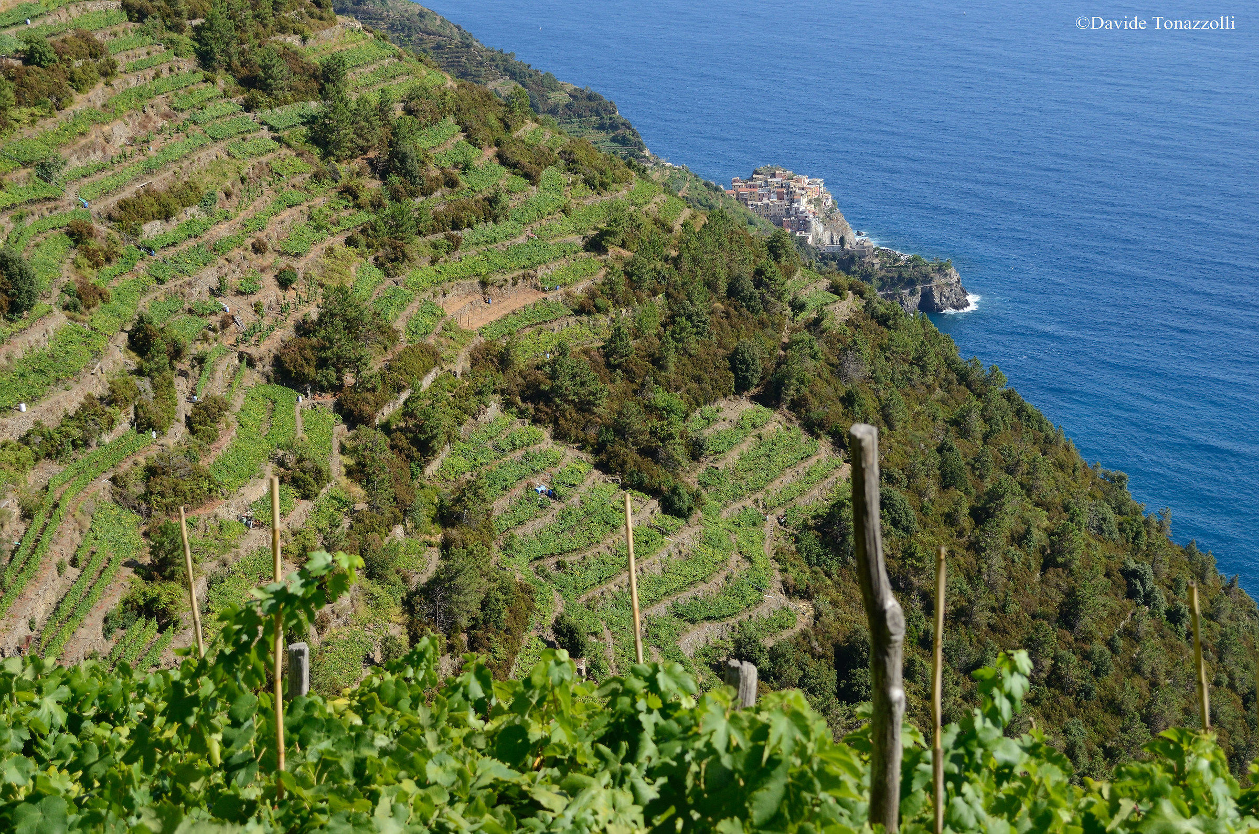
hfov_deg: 36.9
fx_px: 1884
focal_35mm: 54
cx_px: 630
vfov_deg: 24.9
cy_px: 417
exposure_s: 1/1000
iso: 400
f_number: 7.1
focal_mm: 36
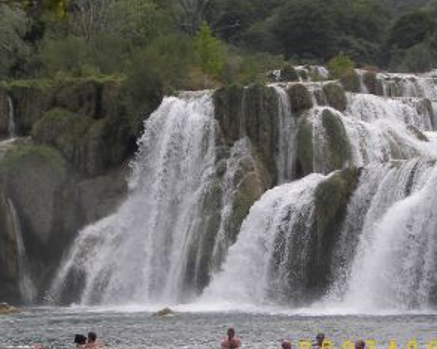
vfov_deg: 12.2
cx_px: 221
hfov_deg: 15.3
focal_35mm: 126
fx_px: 1629
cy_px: 138
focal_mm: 12
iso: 50
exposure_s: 1/640
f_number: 2.8
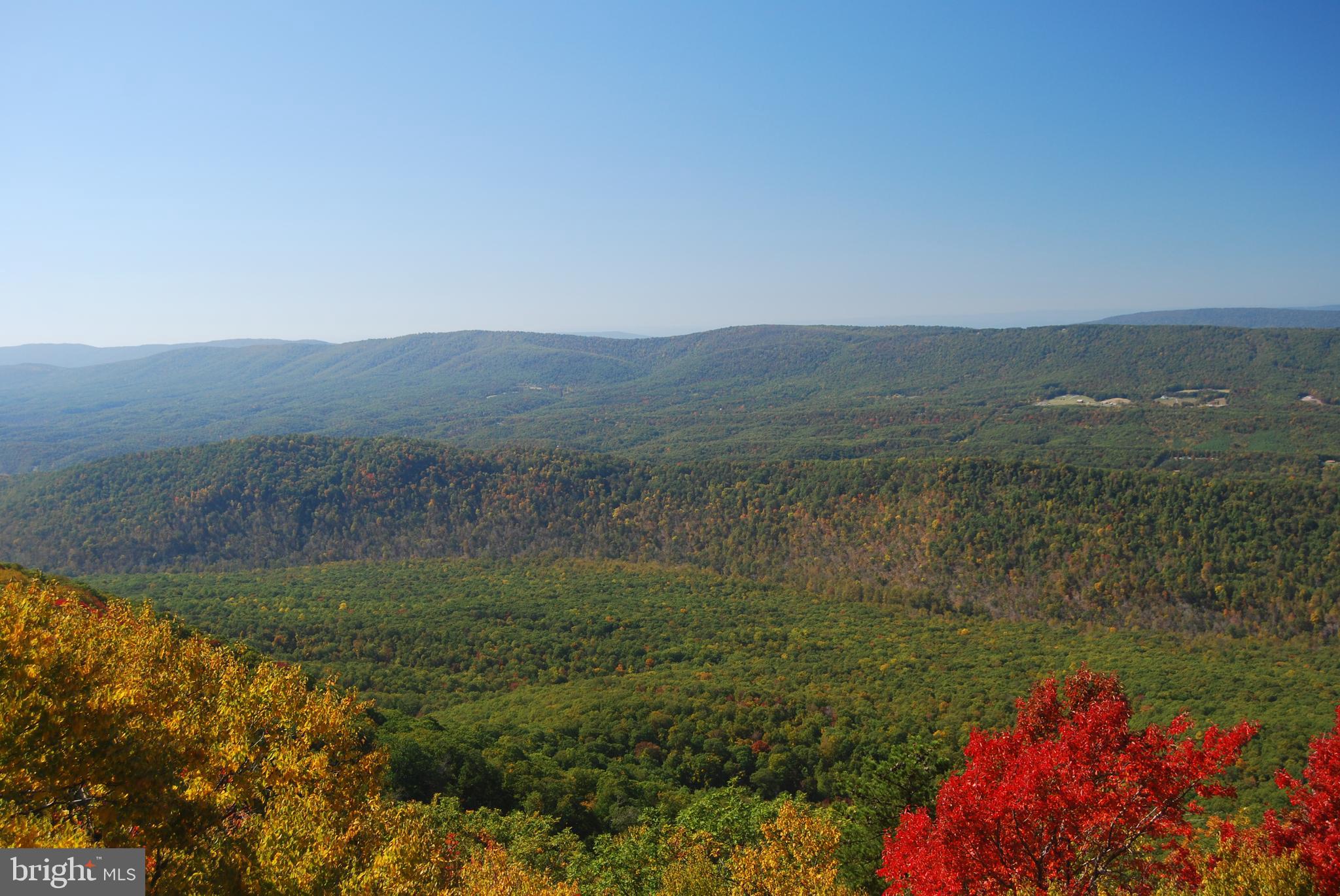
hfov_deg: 49.5
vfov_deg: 34.3
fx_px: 1453
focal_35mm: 39
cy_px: 448
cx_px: 670
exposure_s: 1/125
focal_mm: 26
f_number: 5.6
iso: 140
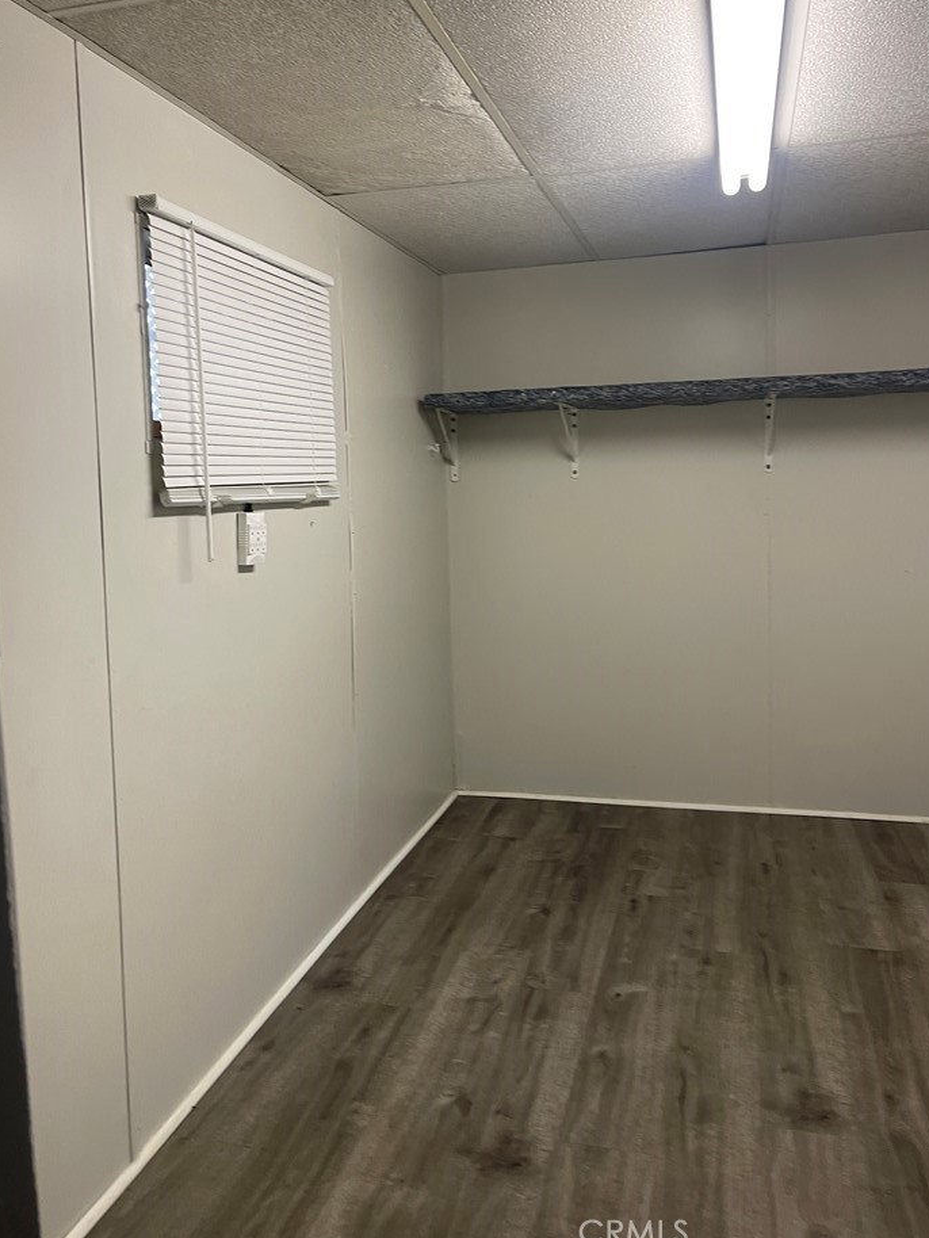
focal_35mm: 28
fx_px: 1001
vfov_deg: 63.3
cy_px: 558
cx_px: 450
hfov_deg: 49.8
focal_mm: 5.1
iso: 160
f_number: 1.6
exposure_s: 1/60
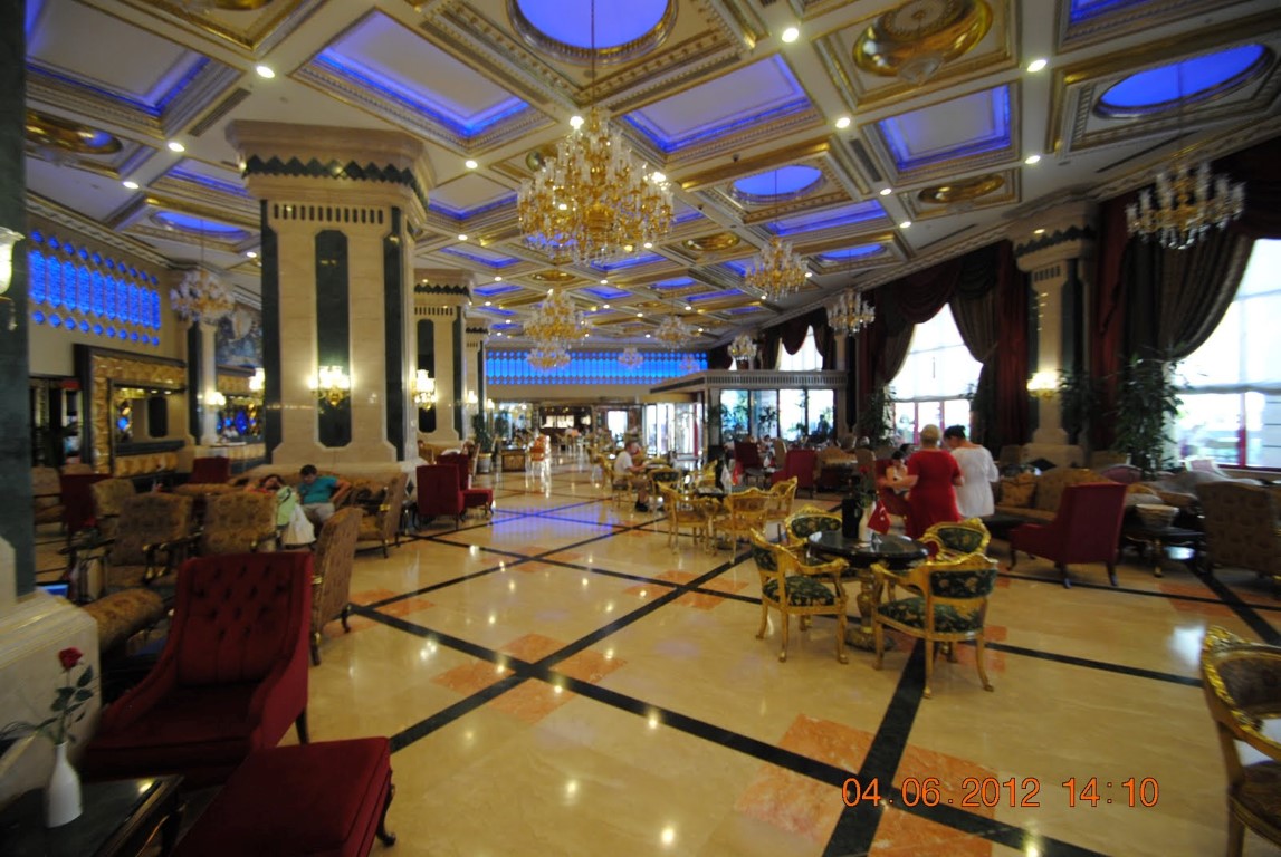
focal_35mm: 15
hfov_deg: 100.3
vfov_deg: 77.5
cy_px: 428
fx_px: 534
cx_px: 640
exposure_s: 1/25
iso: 400
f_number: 3.5
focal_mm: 10
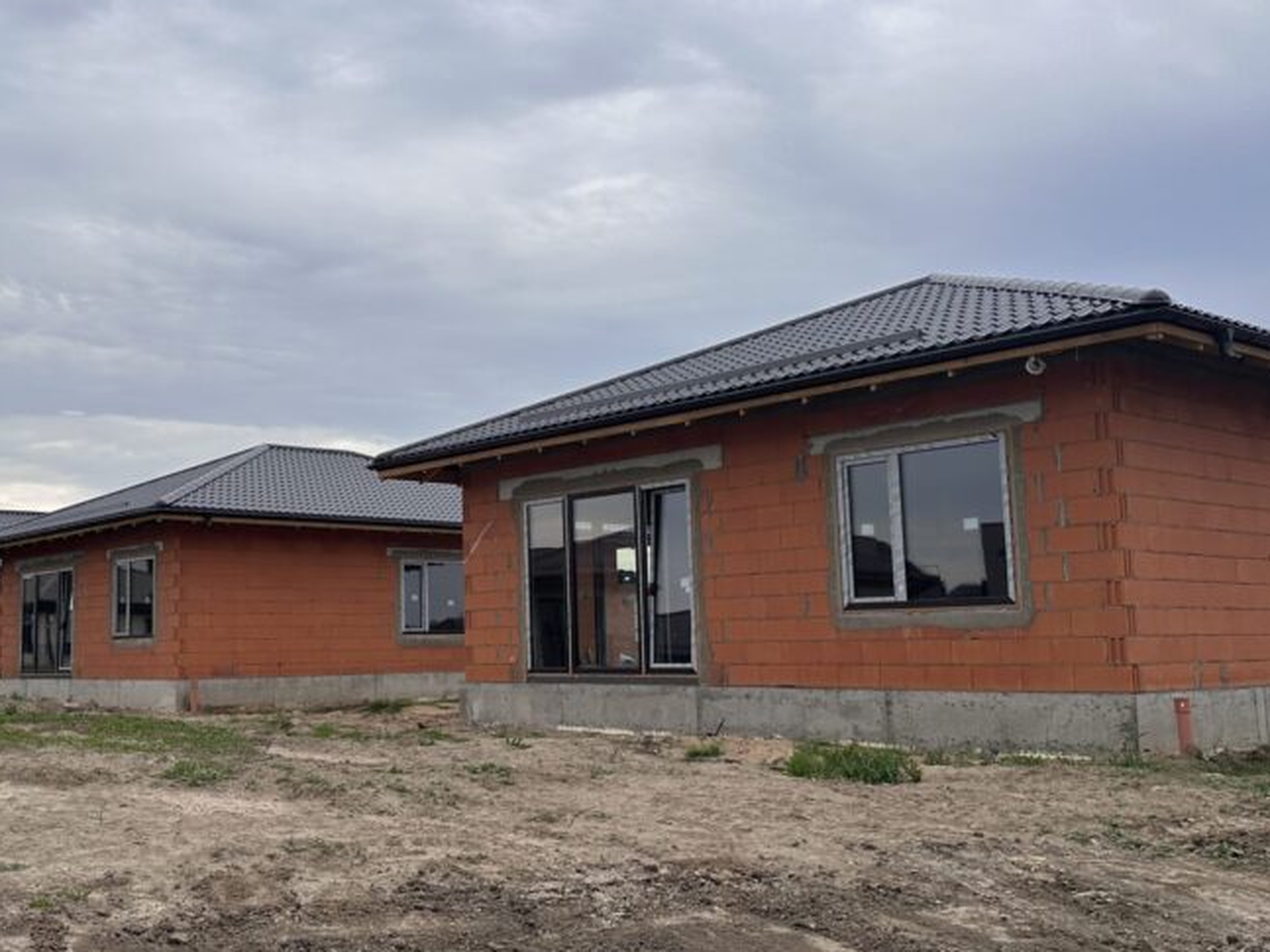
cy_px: 487
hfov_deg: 48.2
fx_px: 1394
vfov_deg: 37.7
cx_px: 434
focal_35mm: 38
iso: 80
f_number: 1.78
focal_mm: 6.86
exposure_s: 1/4545
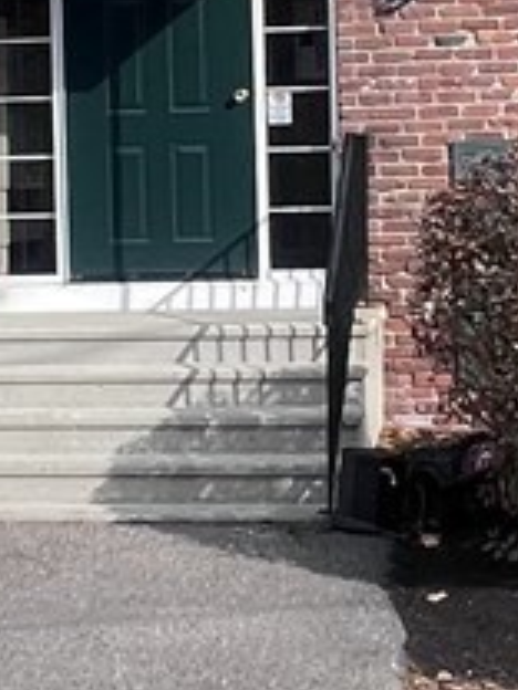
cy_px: 163
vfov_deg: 20.3
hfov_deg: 15.4
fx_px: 1915
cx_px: 183
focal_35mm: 96
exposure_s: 1/978
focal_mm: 1.57
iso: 32
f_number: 1.8
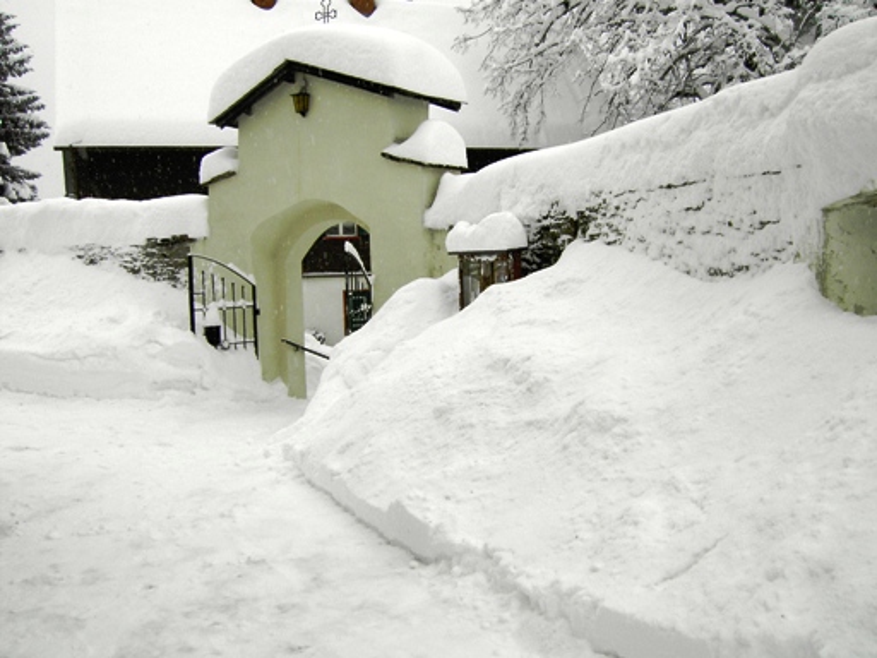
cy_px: 329
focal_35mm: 35
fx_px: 887
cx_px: 438
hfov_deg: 52.6
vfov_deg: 40.7
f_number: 6.7
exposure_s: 1/200
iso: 100
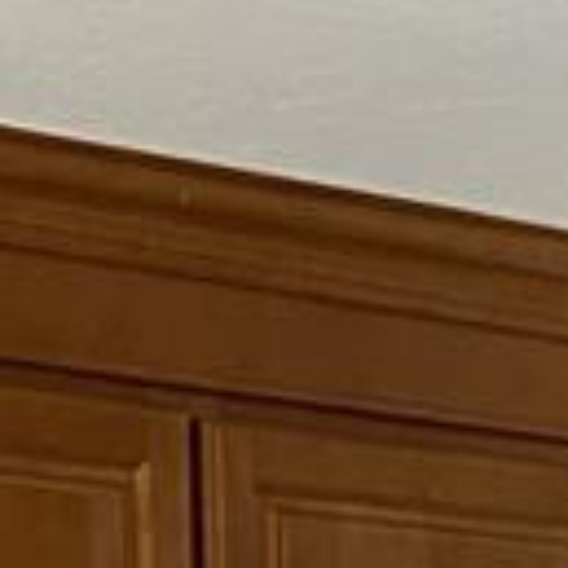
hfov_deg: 8.2
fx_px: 3954
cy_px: 1942
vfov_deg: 7.0
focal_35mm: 213
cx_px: 361
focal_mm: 4.25
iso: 125
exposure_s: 1/63
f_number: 1.8
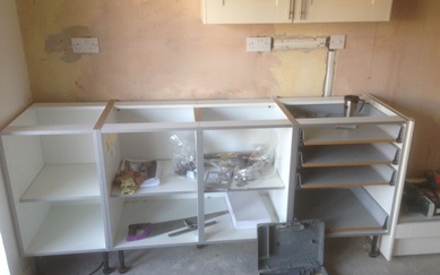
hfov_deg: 54.0
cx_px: 225
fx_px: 432
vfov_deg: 35.3
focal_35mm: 36
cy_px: 143
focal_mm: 4.12
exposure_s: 1/20
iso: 64
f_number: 2.4
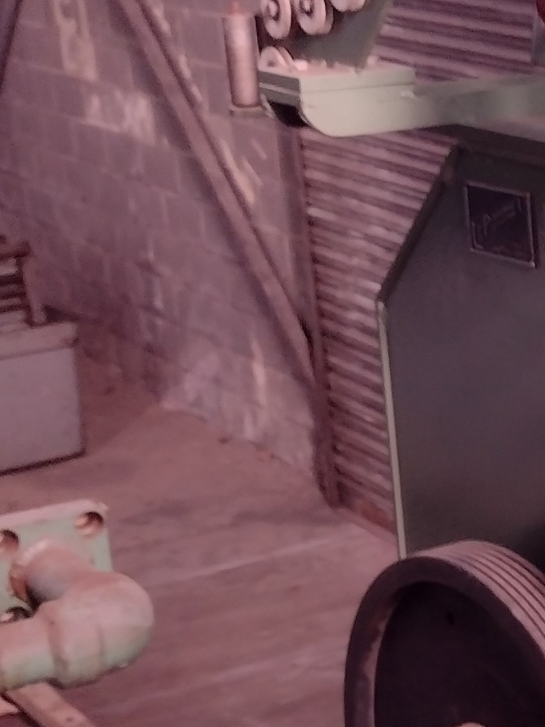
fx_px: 2036
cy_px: 413
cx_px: 951
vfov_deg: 20.2
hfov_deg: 13.8
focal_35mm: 97
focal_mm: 4.71
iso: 166
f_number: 1.7
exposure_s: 1/40
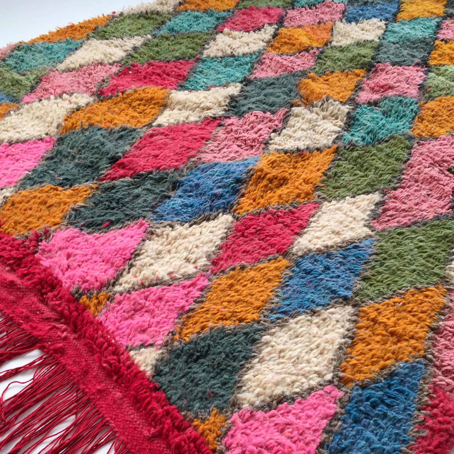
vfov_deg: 46.5
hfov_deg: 47.2
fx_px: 519
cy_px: 303
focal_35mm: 35
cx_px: 223
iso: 40
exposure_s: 1/50
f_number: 2.2
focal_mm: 4.15
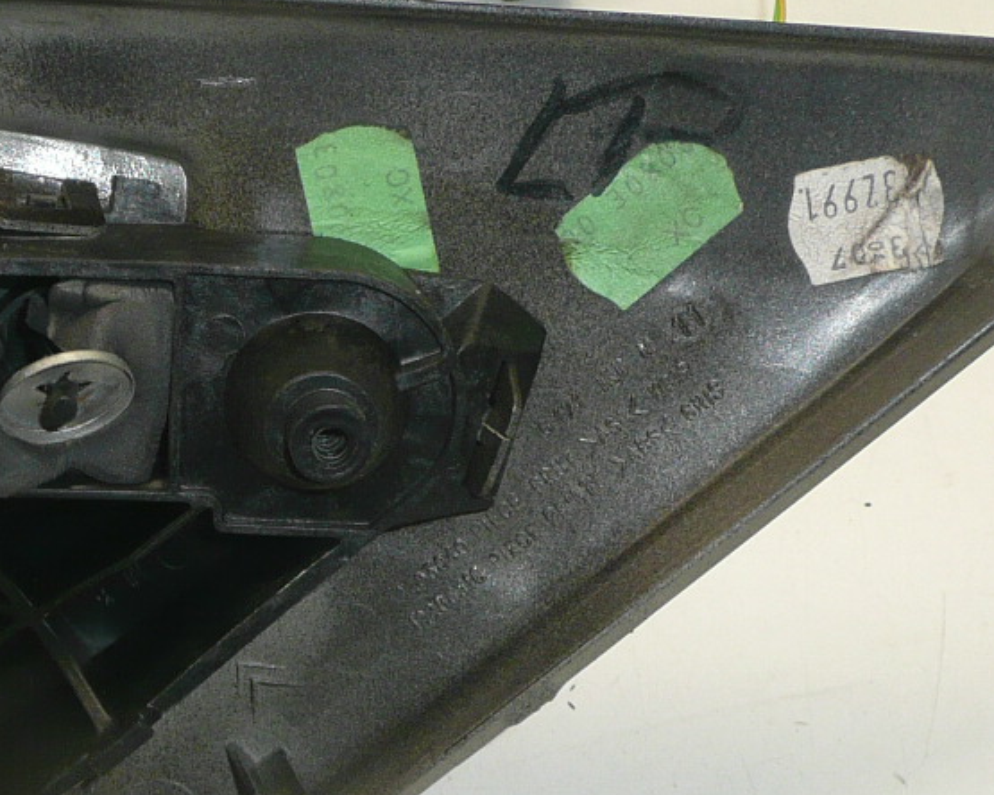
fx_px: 2383
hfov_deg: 23.3
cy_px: 555
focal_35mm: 81
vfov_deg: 18.9
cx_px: 215
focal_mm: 4.6
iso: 100
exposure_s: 1/50
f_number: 3.3
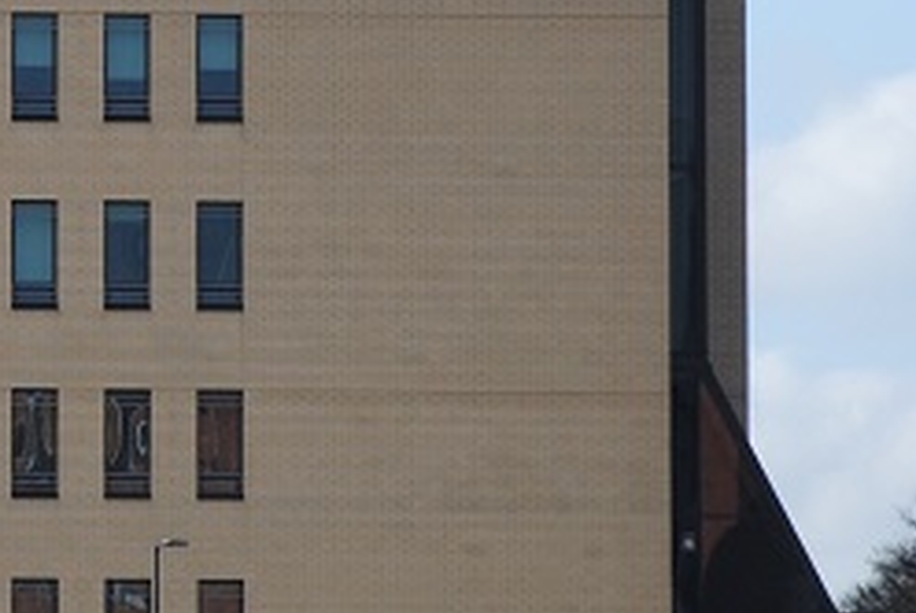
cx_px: -133
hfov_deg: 4.0
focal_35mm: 514
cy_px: -65
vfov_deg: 2.7
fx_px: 13094
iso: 125
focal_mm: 85
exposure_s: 1/500
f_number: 5.6
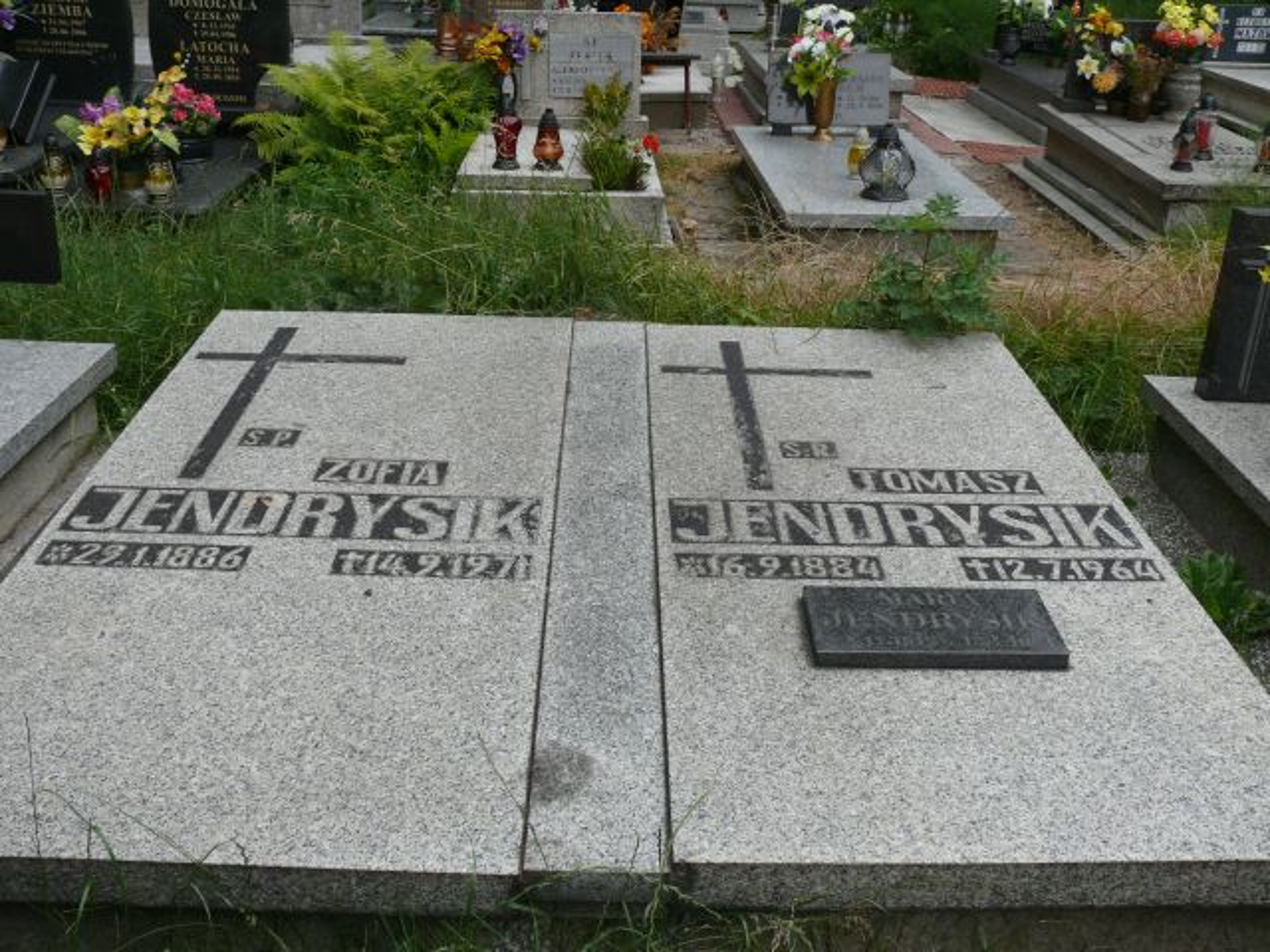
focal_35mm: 35
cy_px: 476
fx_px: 1284
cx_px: 635
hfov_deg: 52.6
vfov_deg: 40.7
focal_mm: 7.4
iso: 100
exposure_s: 1/125
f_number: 4
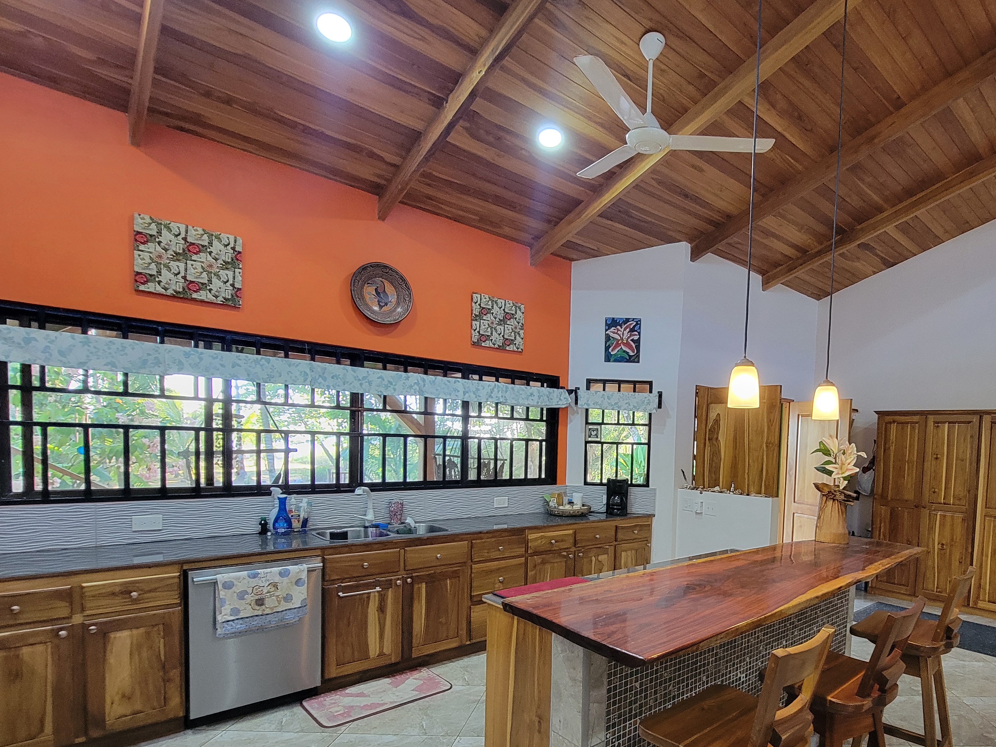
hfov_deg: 85.2
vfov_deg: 70.5
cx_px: 651
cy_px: 463
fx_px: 518
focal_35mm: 18
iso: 400
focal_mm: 2.2
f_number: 2.2
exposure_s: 1/30
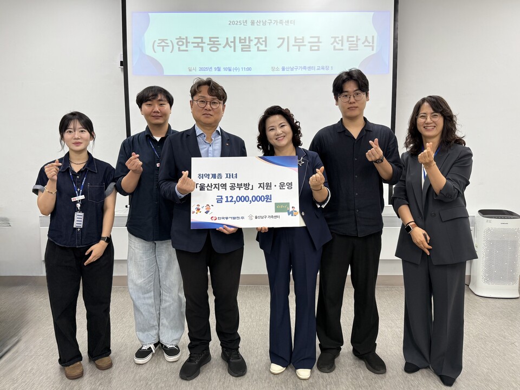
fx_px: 361
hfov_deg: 71.6
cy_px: 195
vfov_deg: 56.8
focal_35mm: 24
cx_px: 260
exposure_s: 1/120
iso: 125
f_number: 1.78
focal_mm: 6.76
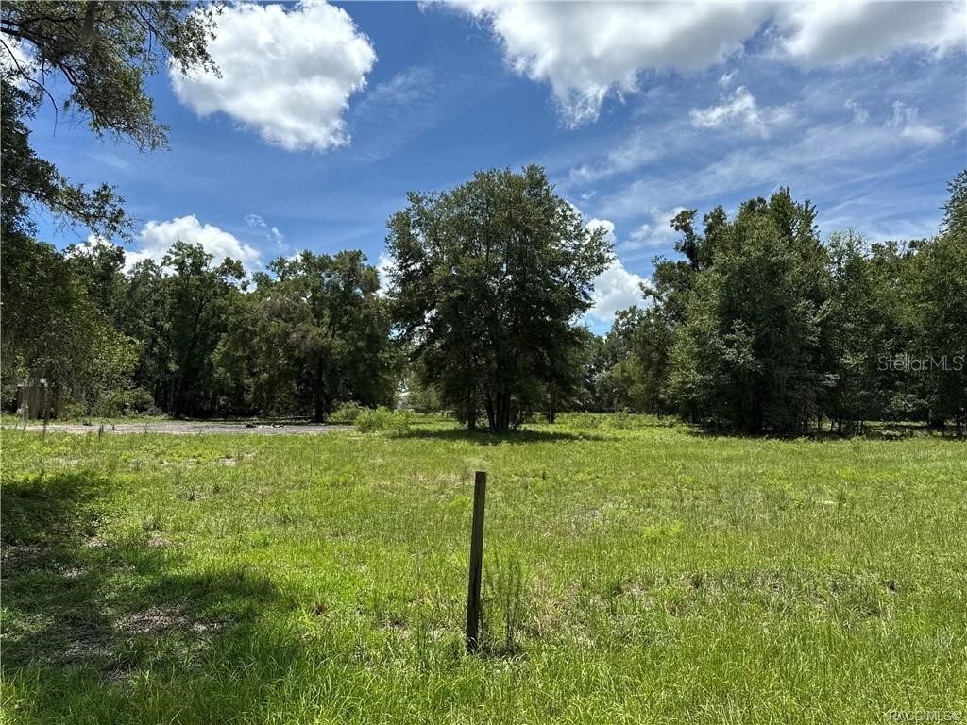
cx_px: 484
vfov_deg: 56.8
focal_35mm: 24
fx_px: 670
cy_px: 362
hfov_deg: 71.6
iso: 80
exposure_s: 1/5348
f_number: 1.78
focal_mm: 6.76
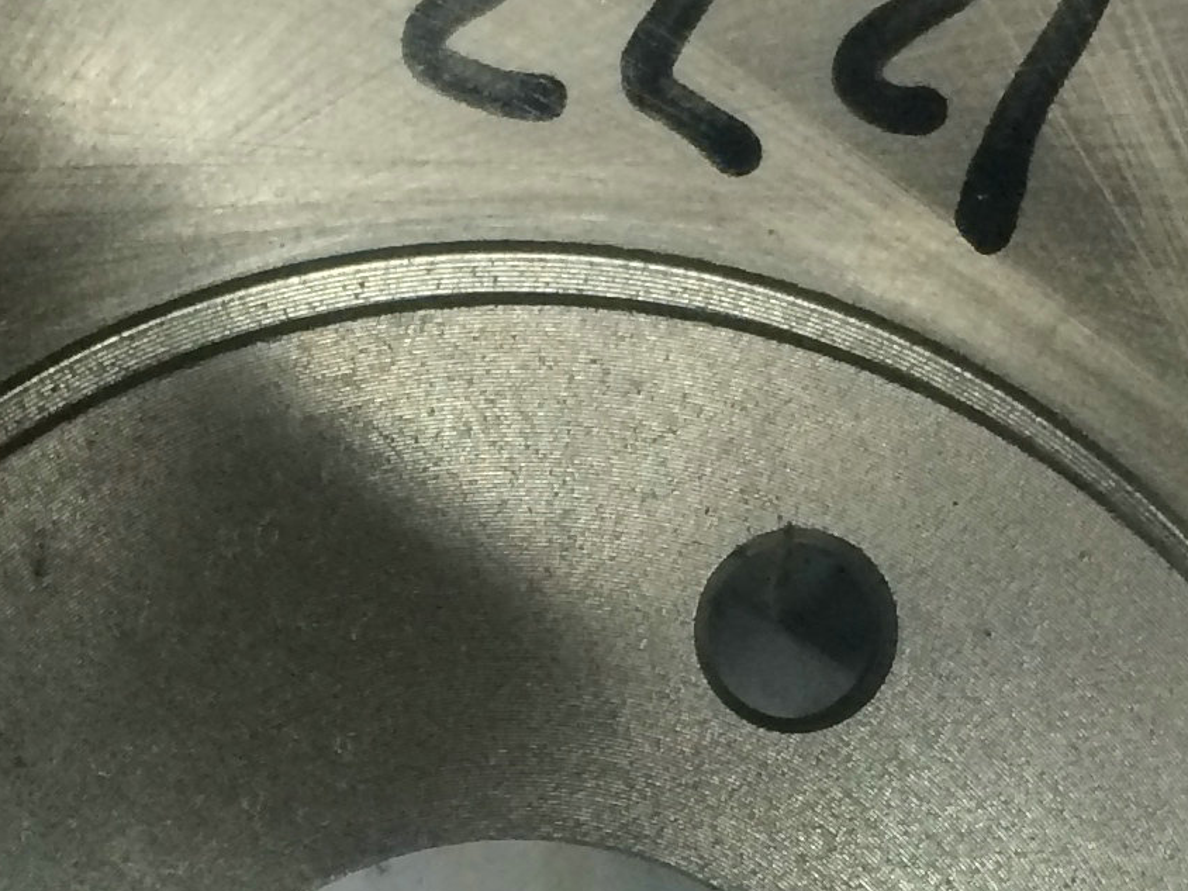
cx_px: 279
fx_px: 3981
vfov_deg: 12.5
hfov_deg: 16.9
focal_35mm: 116
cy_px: 1068
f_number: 2.2
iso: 80
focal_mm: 4.12
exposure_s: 1/33
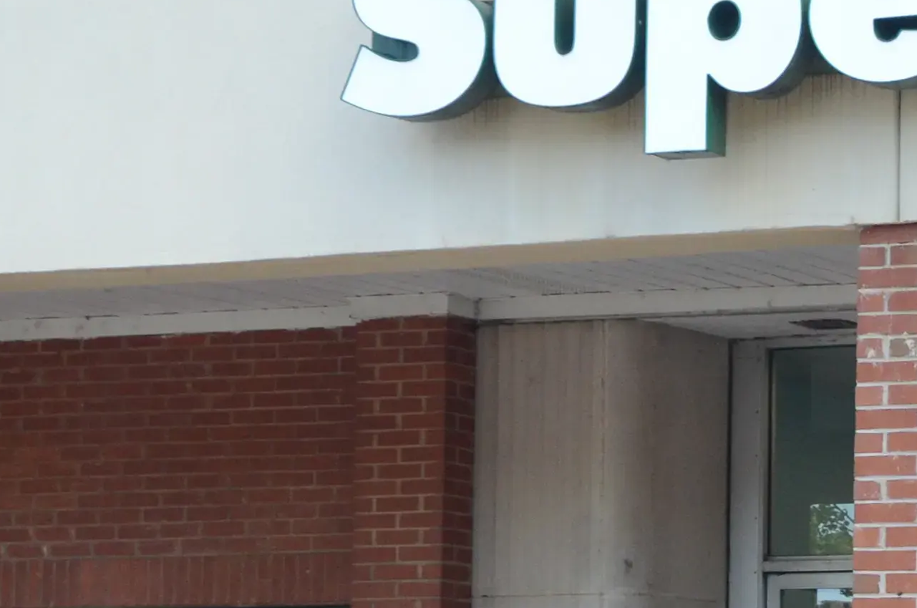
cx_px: 1505
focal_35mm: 150
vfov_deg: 9.1
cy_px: 511
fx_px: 3814
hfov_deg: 12.8
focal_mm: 26
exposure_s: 1/250
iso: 640
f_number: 8
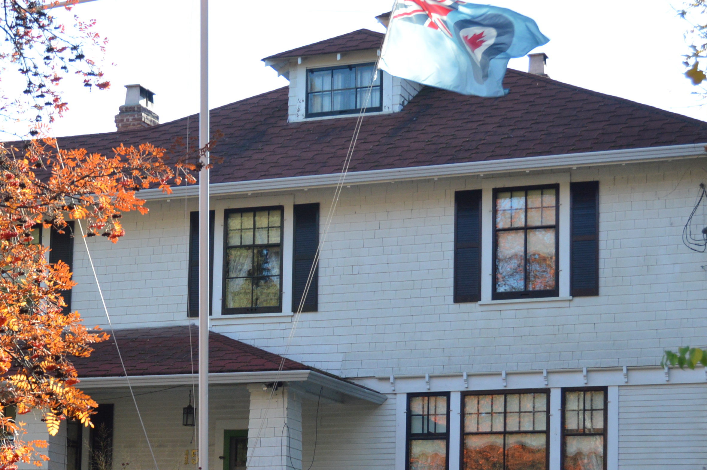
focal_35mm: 92
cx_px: 211
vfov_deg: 14.7
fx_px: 1805
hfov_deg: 22.0
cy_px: 426
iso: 400
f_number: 5.6
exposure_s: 1/125
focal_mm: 32
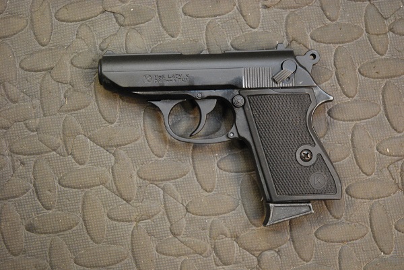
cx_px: 202
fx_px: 842
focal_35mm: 75
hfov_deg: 27.0
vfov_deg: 18.2
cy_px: 135
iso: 1600
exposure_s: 1/30
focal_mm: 50
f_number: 4.5
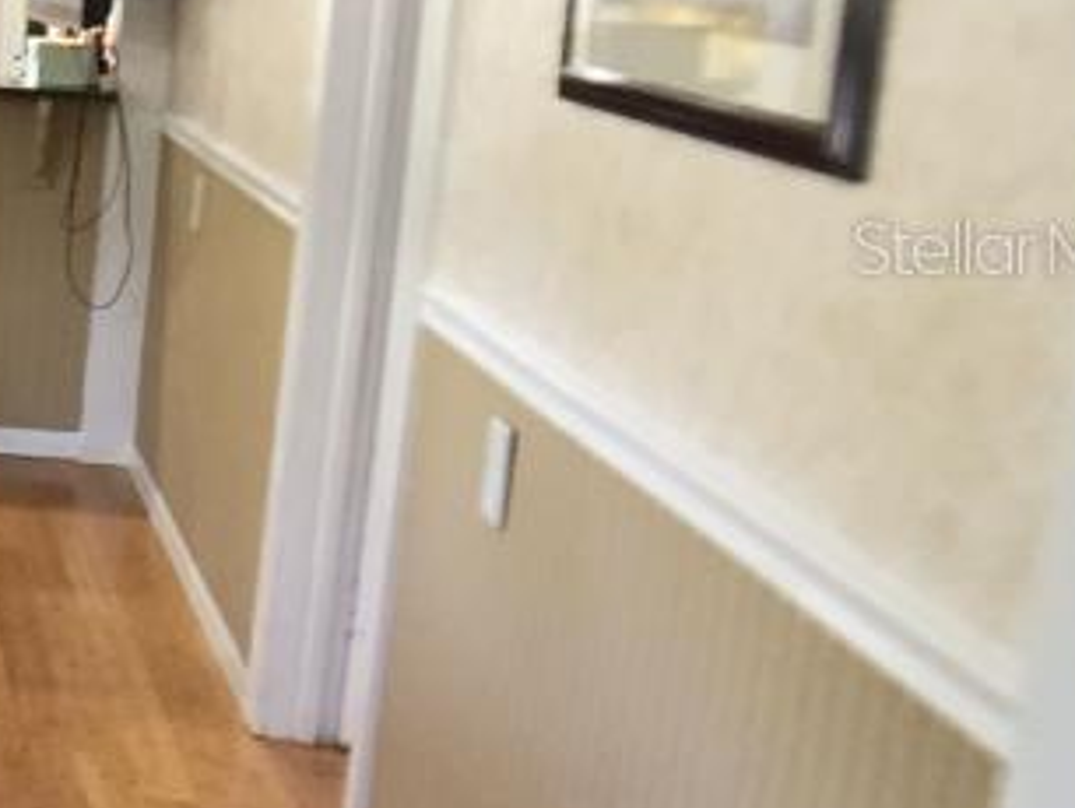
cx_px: -615
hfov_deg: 17.7
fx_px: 3015
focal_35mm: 97
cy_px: 246
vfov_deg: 15.2
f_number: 2.2
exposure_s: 1/30
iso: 125
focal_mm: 4.15
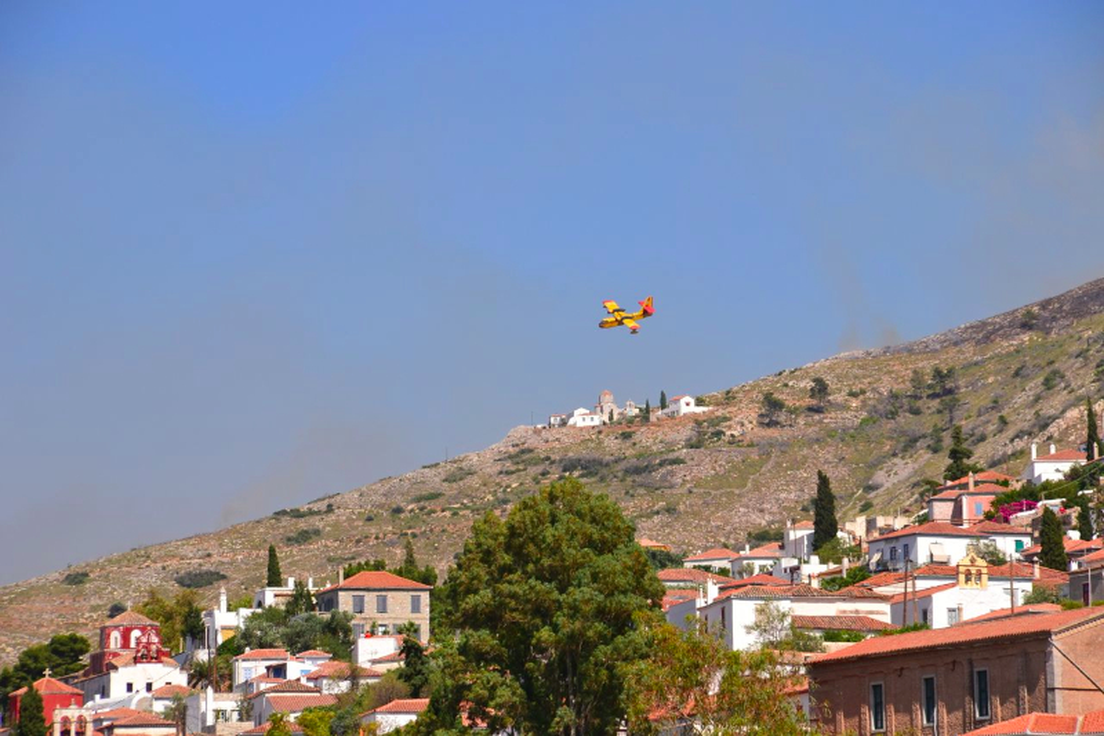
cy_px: 368
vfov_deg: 6.3
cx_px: 552
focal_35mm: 218
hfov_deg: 9.5
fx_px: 6668
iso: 250
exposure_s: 1/500
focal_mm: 145
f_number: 11
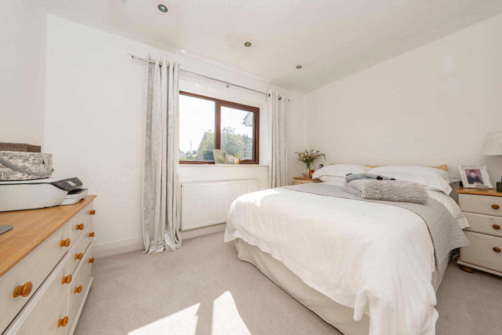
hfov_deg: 112.6
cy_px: 168
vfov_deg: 90.0
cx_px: 251
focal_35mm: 12
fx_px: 167
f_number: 9
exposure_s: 1/200
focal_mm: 12
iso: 320
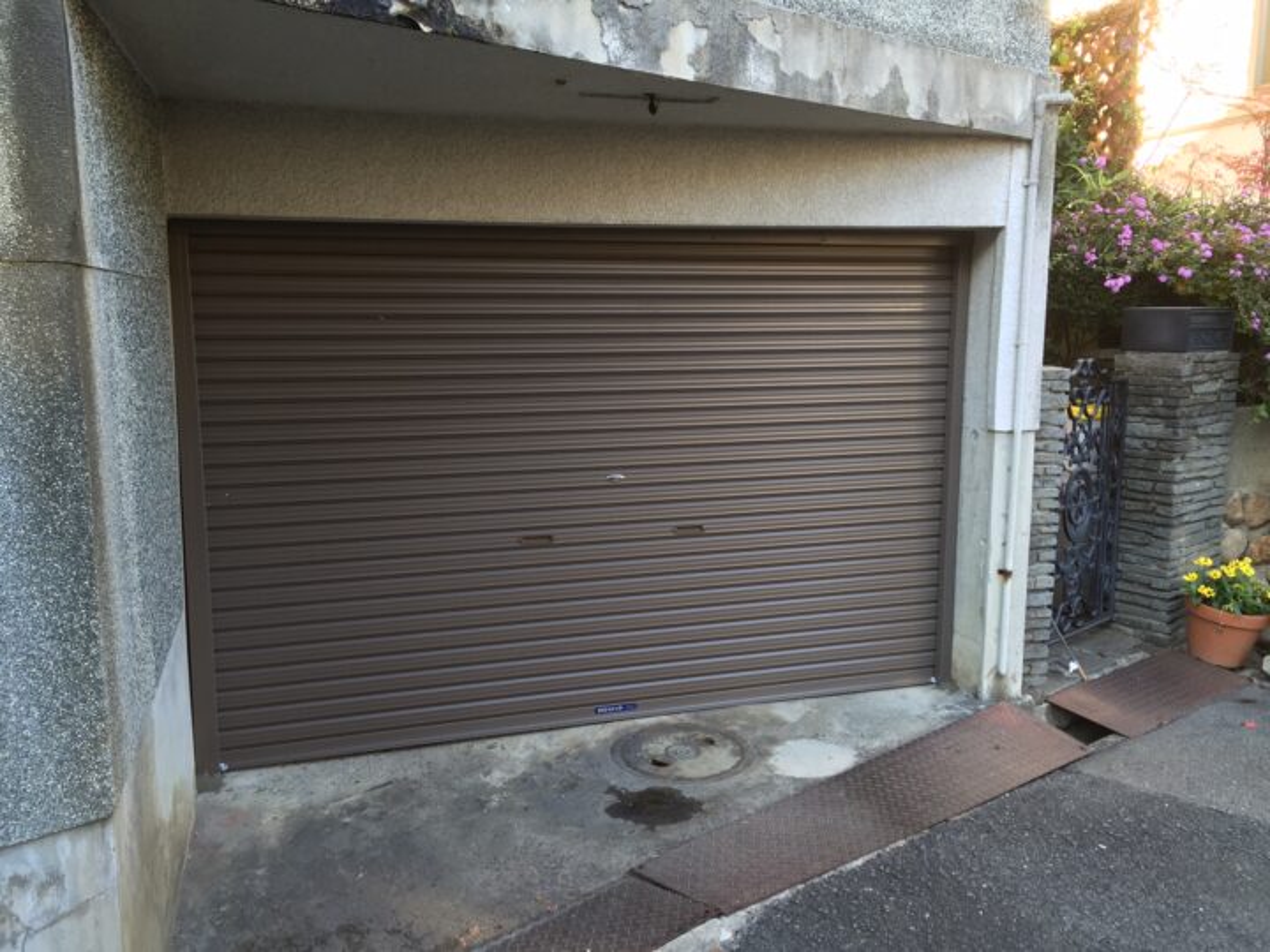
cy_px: 476
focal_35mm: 29
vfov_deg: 48.2
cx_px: 635
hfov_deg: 61.7
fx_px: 1064
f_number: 2.2
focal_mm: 4.15
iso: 32
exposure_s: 1/60
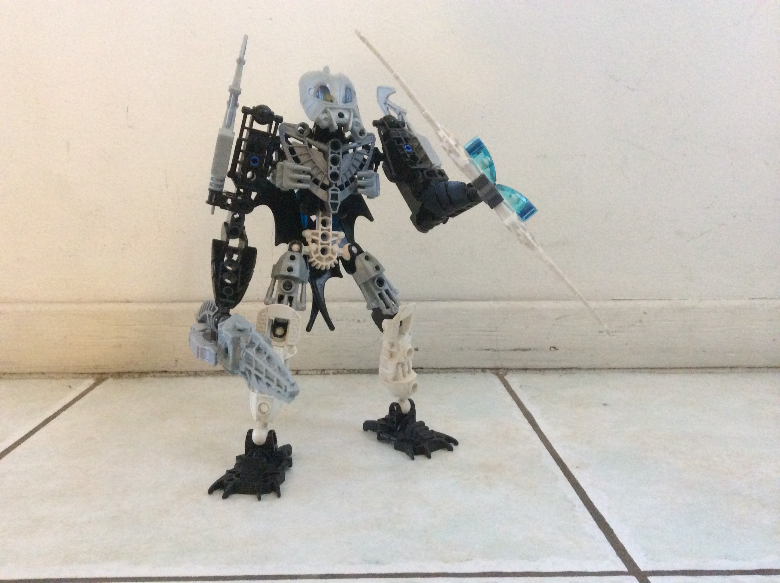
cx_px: 390
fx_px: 742
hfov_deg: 55.4
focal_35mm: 33
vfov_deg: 42.8
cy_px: 292
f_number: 2.4
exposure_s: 1/15
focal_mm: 3.3
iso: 320
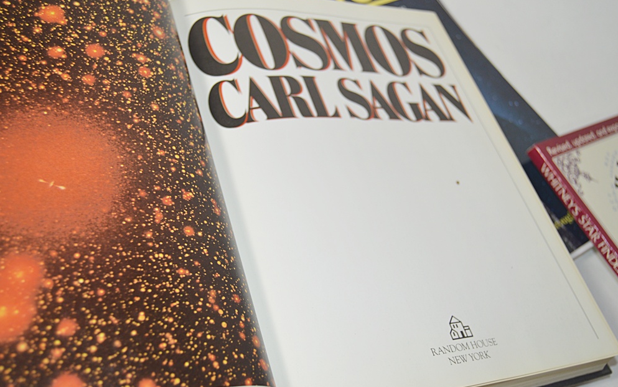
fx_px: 674
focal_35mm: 40
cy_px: 190
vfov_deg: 32.0
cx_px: 309
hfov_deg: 49.3
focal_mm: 26
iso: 400
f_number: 4
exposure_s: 1/125
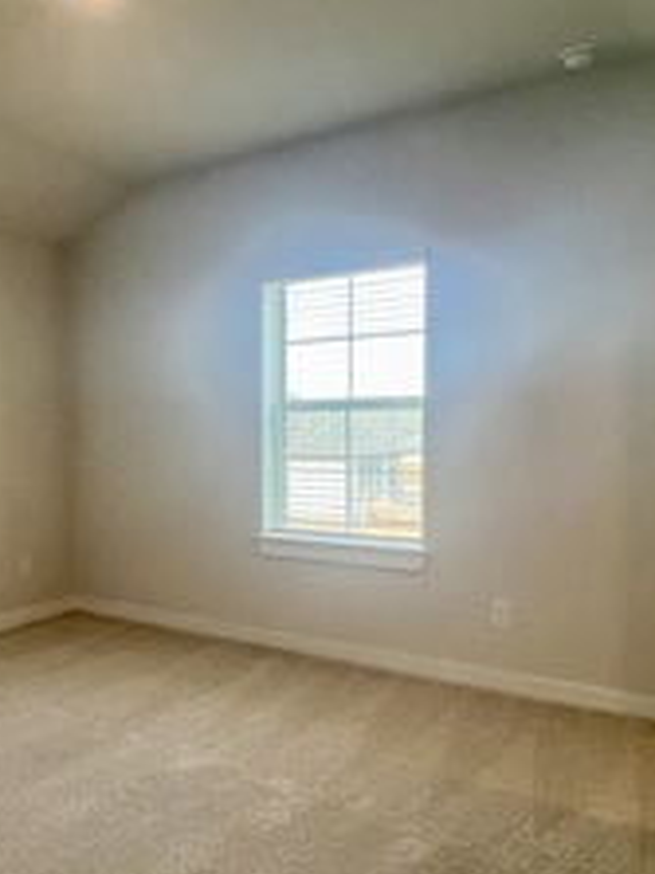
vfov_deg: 63.4
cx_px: 141
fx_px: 707
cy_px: 466
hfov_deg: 47.3
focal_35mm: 28
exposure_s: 1/120
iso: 125
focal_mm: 1.57
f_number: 1.8
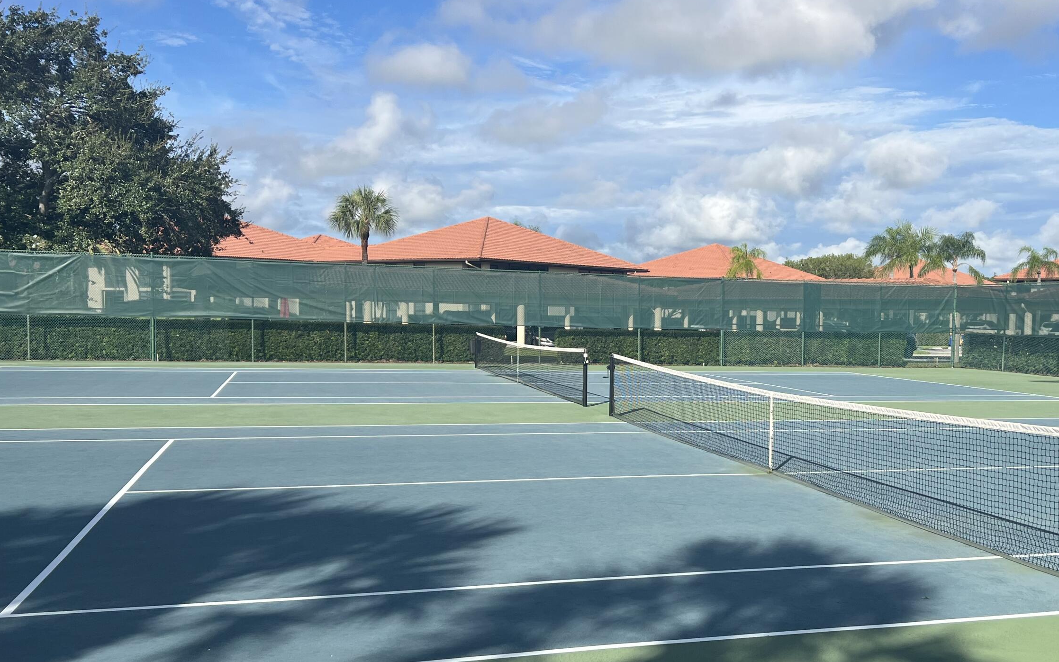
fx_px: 1068
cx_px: 671
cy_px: 368
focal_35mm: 37
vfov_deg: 34.4
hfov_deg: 52.1
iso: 50
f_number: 1.5
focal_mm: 5.7
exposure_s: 1/5587
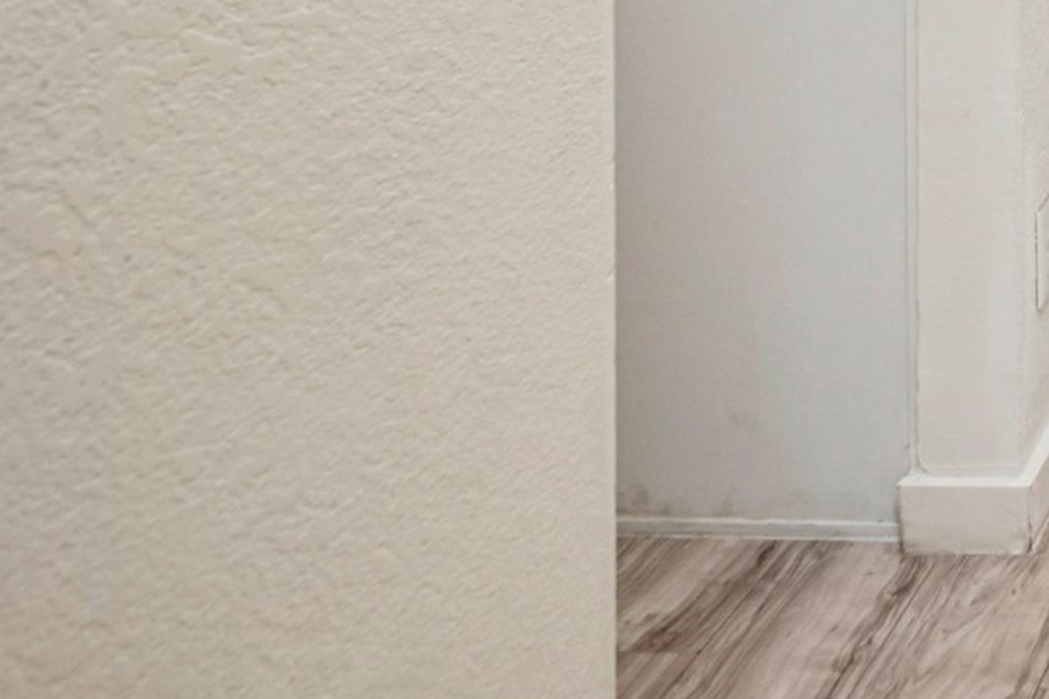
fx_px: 1573
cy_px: -303
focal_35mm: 54
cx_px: 1530
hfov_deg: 27.2
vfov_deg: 21.6
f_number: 8
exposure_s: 1/13
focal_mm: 12
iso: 400
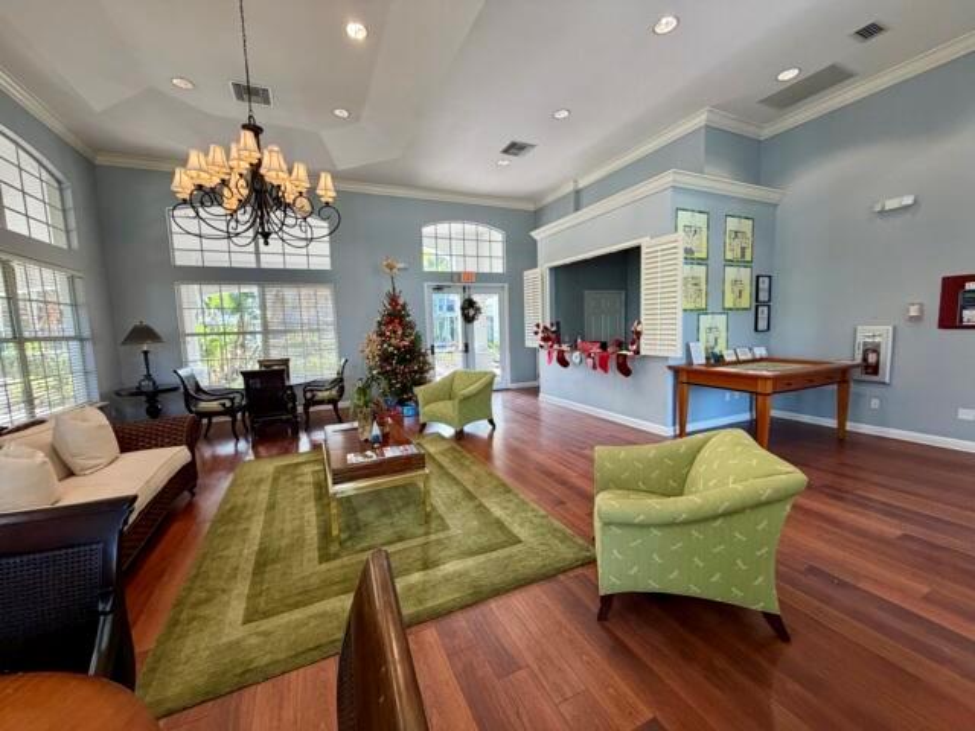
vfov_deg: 85.7
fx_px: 394
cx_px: 488
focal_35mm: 14
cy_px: 366
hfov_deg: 102.1
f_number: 2.2
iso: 250
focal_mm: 2.22
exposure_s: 1/120
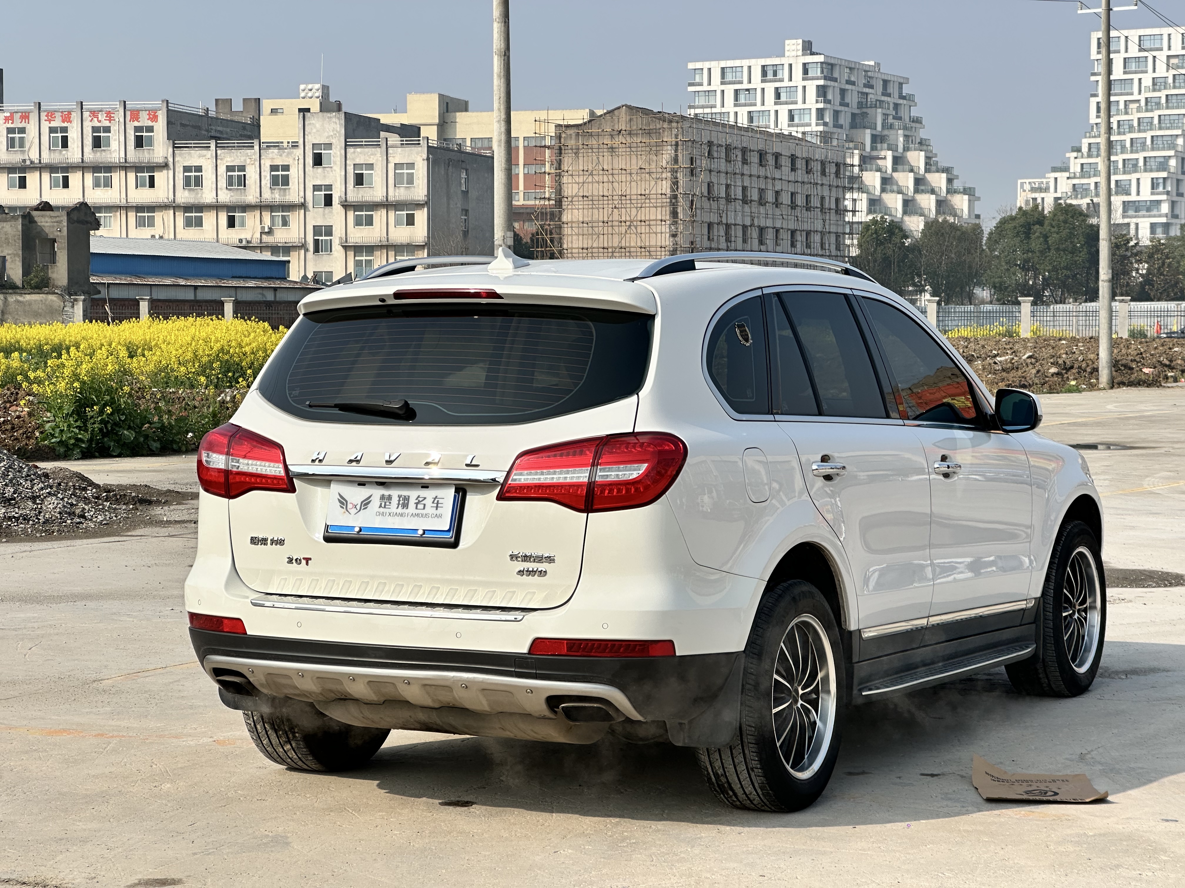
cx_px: 592
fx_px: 2636
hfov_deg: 25.3
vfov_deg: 19.1
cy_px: 444
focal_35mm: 77
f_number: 2.8
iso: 32
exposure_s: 1/1024
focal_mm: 9
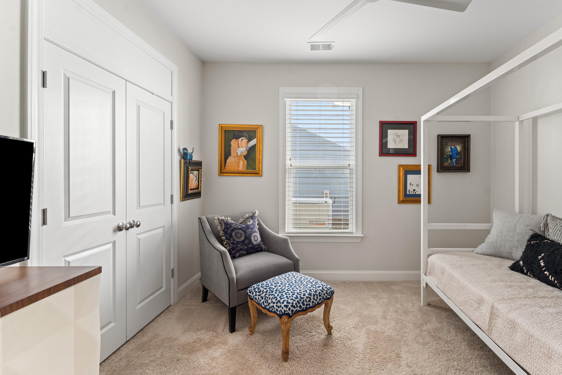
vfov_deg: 73.7
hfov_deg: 96.1
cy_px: 182
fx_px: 250
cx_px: 321
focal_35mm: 16
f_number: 8
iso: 400
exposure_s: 1/8
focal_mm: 14
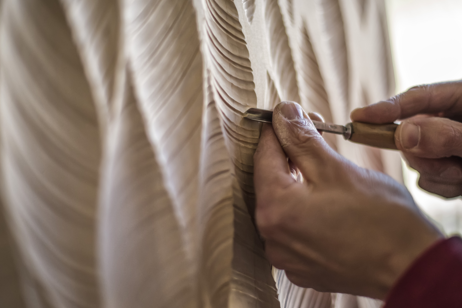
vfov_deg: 22.6
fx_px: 770
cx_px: 247
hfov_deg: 33.4
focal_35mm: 60
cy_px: 146
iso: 2000
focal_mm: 50
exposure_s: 1/3200
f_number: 1.4
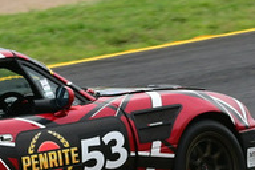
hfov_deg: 1.6
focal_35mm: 1251
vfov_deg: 1.1
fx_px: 8861
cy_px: 88
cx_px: 19
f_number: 11
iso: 640
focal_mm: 200
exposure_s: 1/640
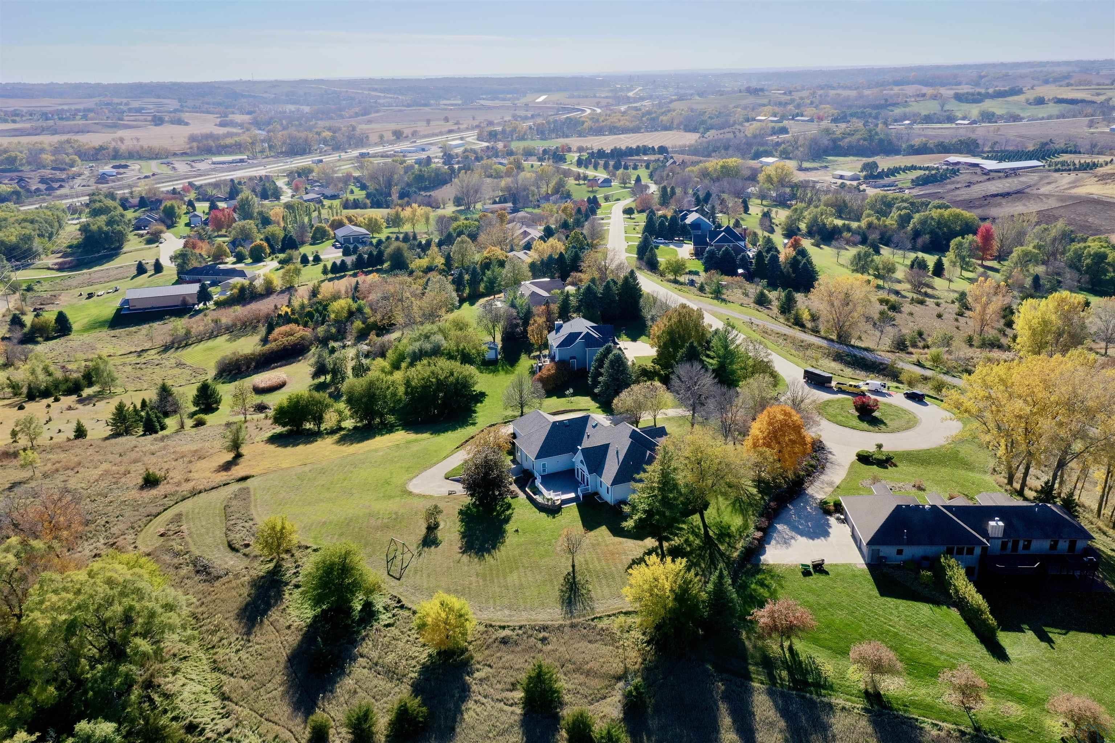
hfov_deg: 65.5
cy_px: 372
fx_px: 867
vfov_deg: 46.4
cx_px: 558
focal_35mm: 28
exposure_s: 1/400
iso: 100
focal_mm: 10.26
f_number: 5.6
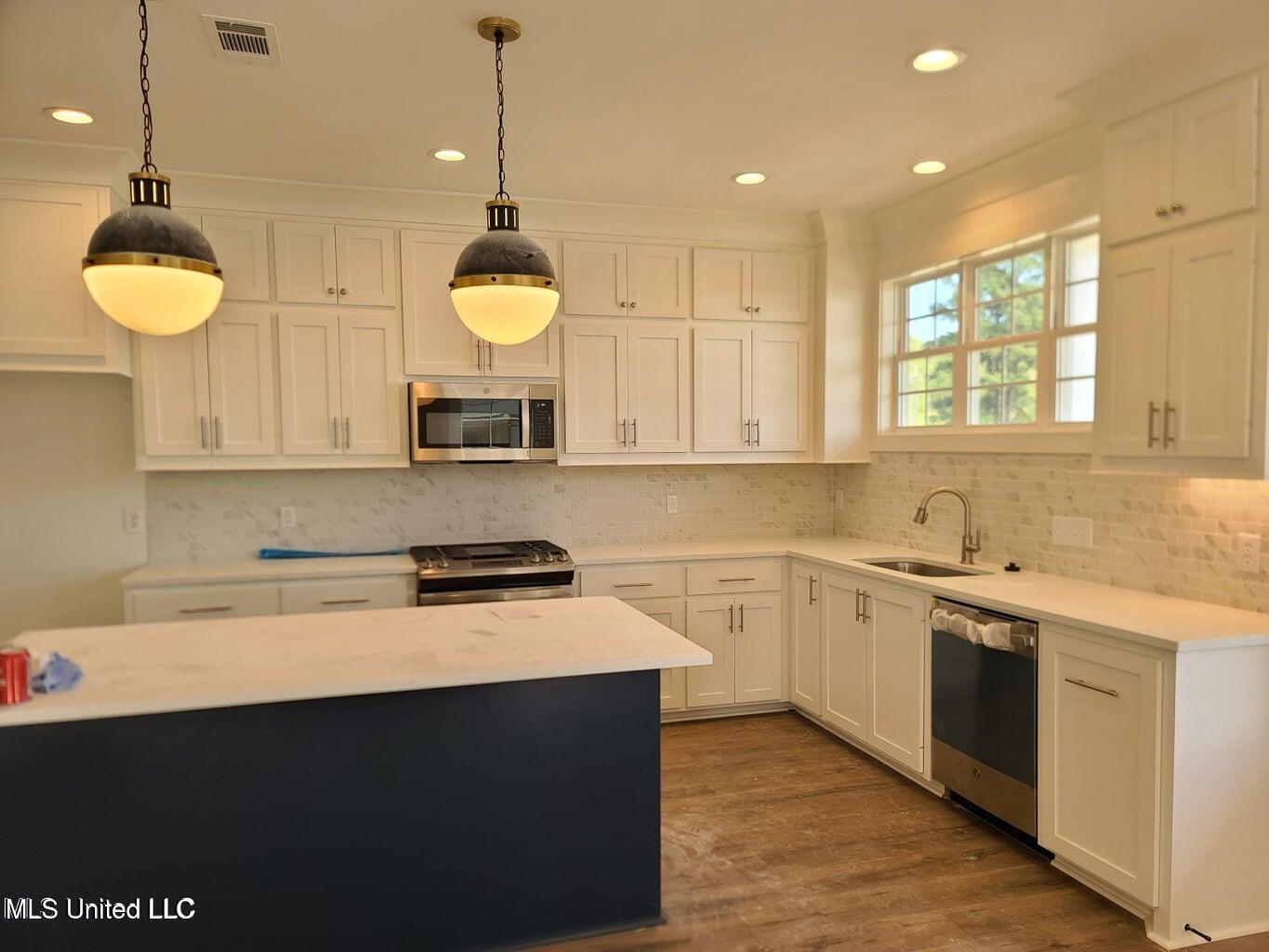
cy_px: 476
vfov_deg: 54.9
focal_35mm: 25
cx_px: 634
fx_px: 917
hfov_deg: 69.4
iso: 40
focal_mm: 7
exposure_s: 1/120
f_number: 1.8
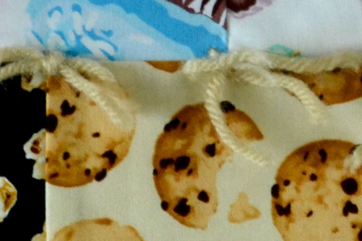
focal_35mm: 303
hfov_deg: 6.8
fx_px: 3047
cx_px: 277
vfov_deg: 4.5
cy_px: 31
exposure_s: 1/200
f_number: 5
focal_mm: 38
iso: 1600
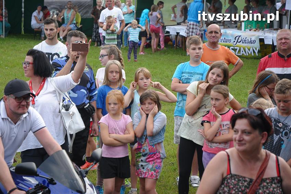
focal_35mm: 105
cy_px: 97
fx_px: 848
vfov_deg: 13.0
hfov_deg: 19.5
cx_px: 146
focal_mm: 70
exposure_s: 1/400
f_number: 5
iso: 800
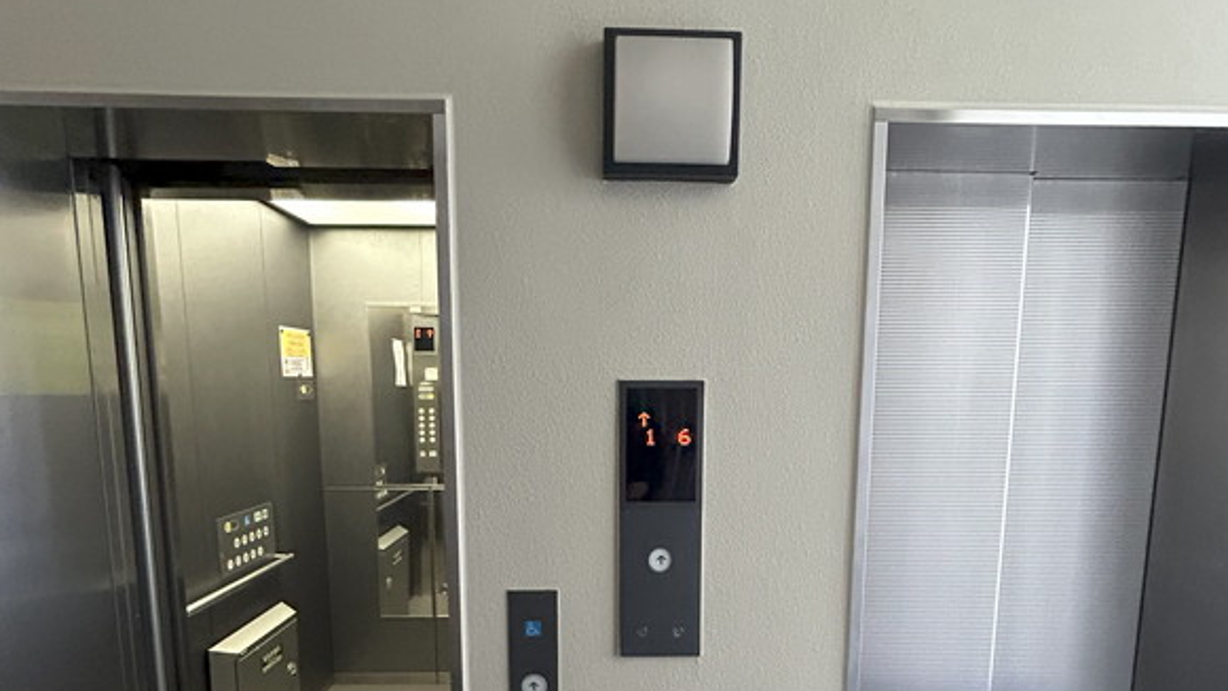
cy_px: 482
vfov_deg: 52.2
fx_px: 684
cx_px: 630
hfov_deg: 83.8
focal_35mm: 21
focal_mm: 1.54
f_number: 2.4
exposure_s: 1/50
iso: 800
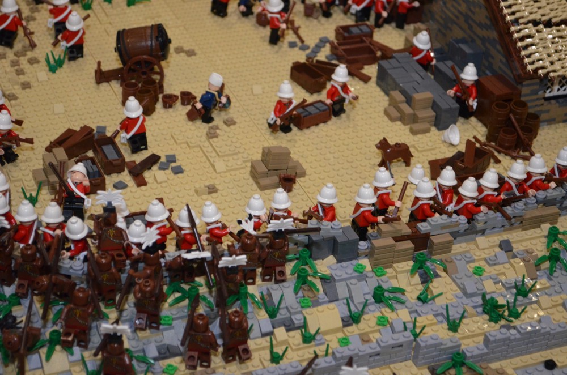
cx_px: 284
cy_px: 188
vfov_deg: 16.5
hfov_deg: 24.7
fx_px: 1296
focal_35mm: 82
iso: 2200
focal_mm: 55
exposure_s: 1/60
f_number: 5.6
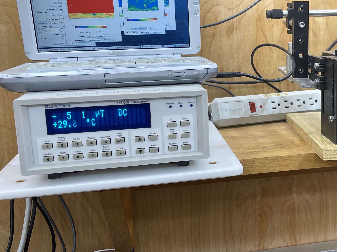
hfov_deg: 38.1
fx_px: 467
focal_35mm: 48
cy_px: 102
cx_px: 274
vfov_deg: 30.2
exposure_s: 1/60
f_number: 1.6
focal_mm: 5.1
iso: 80
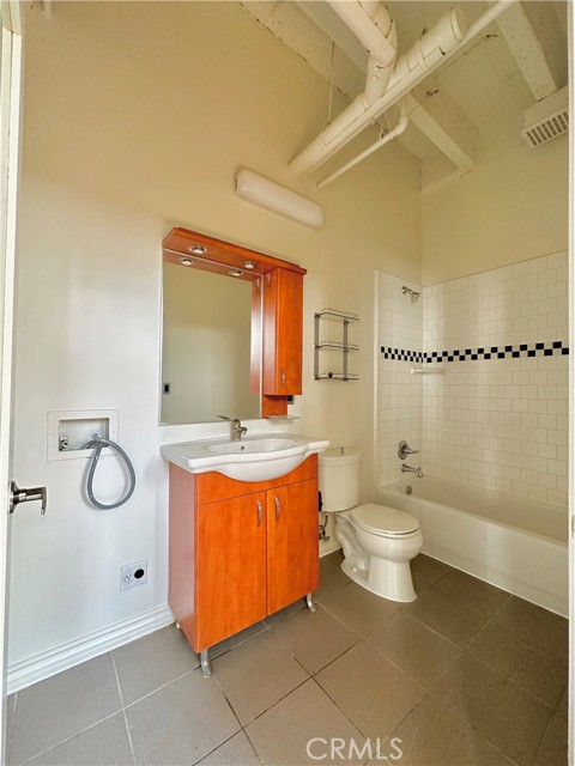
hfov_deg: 85.7
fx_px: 310
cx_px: 288
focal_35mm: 14
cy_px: 383
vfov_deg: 102.1
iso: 320
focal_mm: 2.22
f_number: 2.2
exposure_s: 1/77
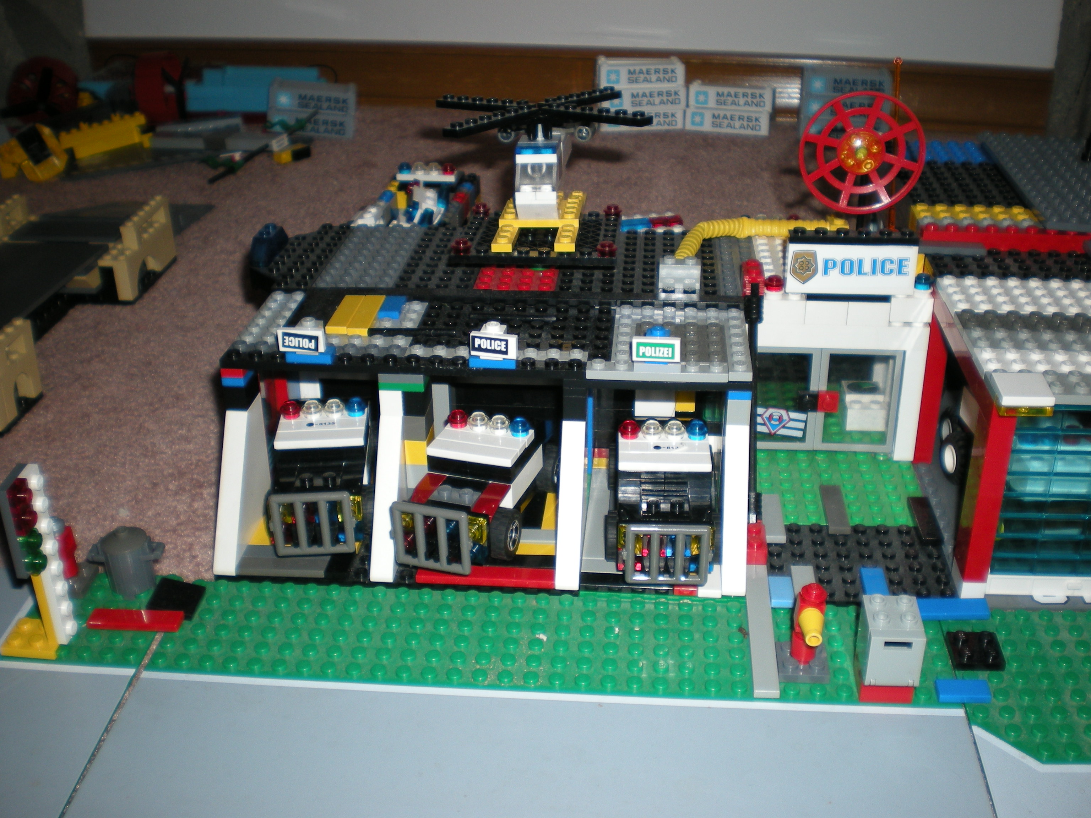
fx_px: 1198
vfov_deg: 37.7
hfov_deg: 49.0
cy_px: 409
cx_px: 546
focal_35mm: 38
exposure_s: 1/60
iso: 64
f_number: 3.1
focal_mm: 6.3
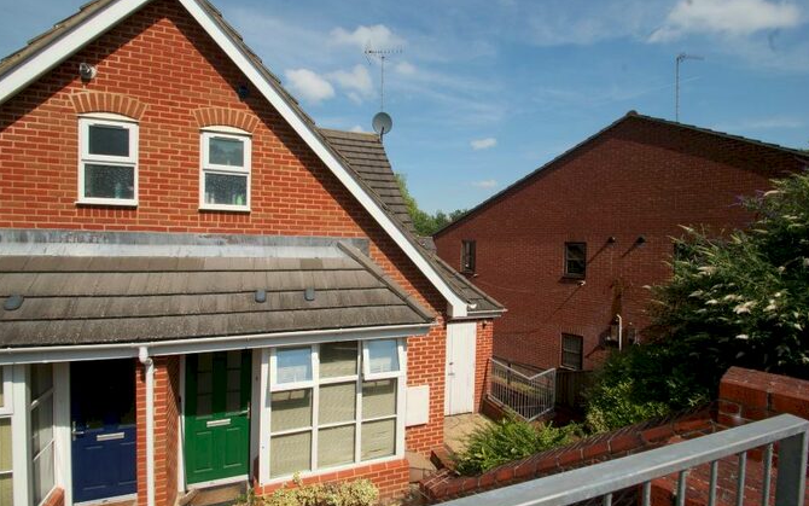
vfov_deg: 71.3
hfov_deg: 97.8
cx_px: 397
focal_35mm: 16
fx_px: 353
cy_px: 260
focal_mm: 10
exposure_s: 1/100
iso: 100
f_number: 14
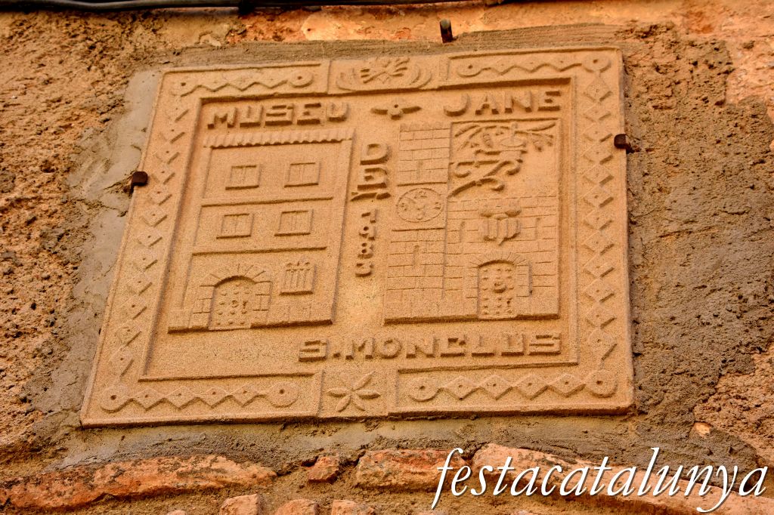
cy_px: 258
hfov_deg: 27.0
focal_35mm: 75
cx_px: 387
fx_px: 1612
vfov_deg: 18.2
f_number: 8
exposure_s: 1/250
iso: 500
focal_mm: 50
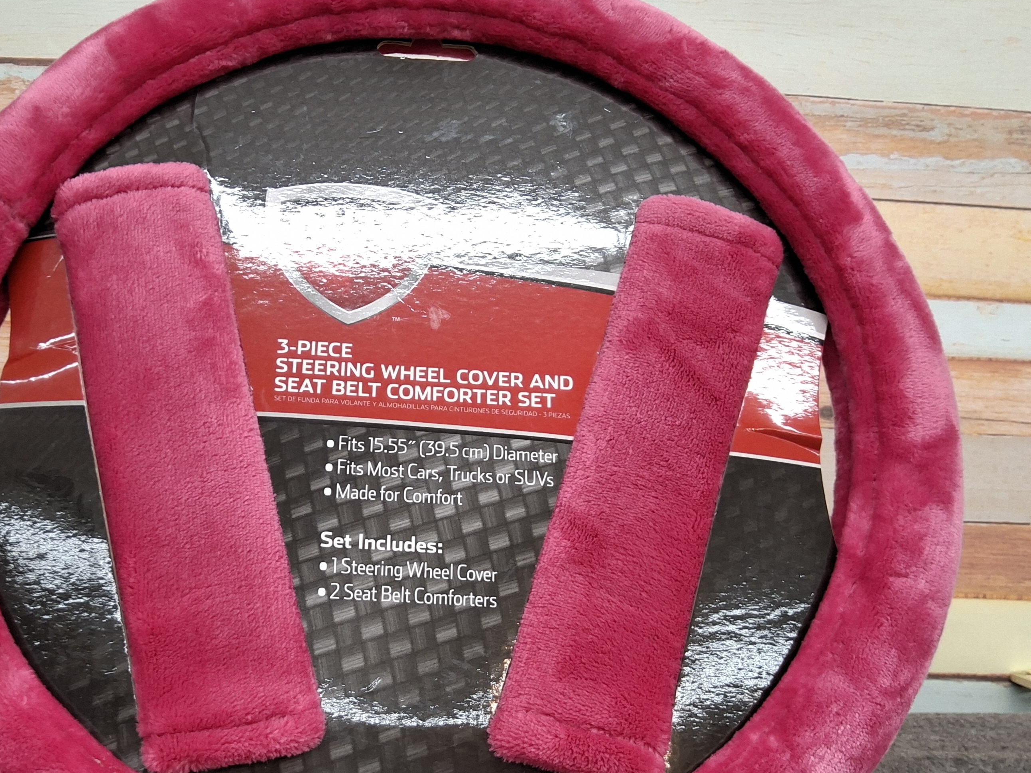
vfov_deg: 37.4
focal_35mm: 38
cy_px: 500
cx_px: 363
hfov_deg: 48.3
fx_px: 1132
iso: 160
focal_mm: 3.08
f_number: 2
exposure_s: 1/40
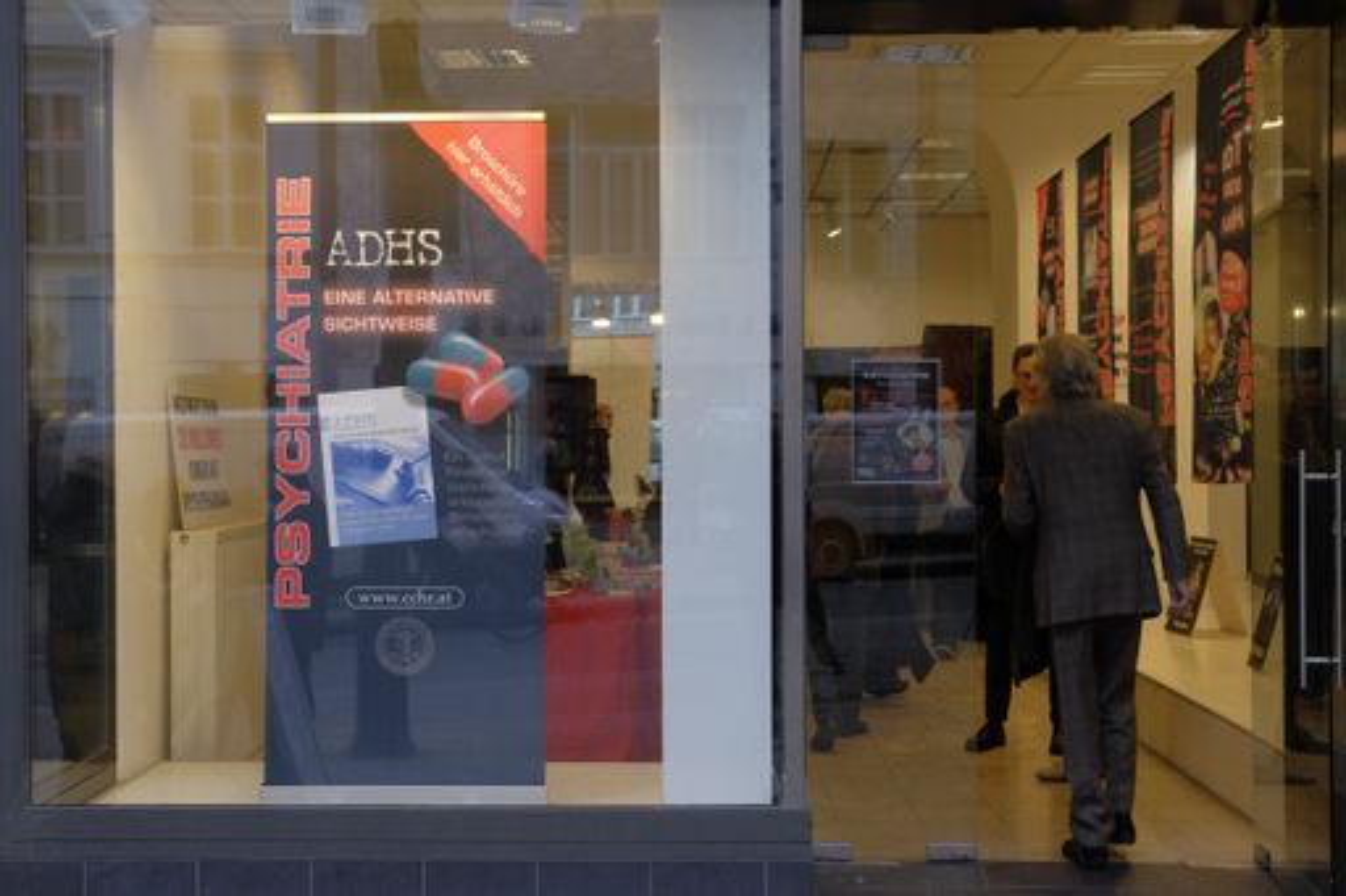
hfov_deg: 40.4
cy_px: 448
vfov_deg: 27.5
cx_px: 673
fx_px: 1831
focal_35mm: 49
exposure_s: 1/100
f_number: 11
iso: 2000
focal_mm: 32.6
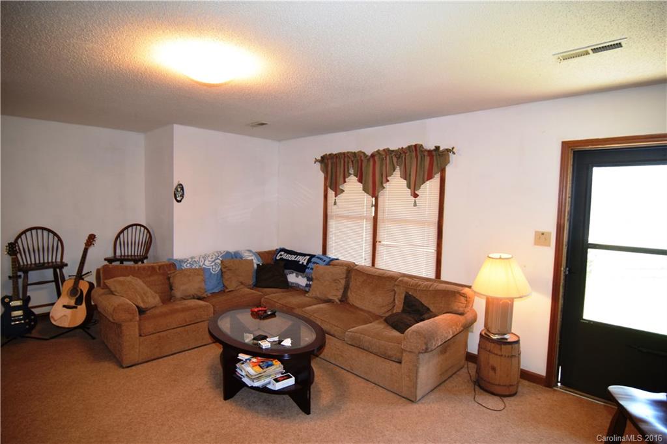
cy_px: 222
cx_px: 334
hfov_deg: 90.0
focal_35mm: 18
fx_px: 333
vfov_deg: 67.3
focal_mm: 12
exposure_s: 1/60
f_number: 4
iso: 1100
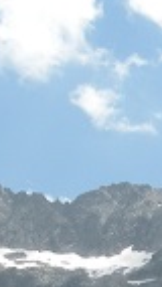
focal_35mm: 210
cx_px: 645
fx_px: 1602
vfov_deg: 10.0
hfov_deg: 5.2
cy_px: 400
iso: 64
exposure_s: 1/210
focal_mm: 7.4
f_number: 6.3
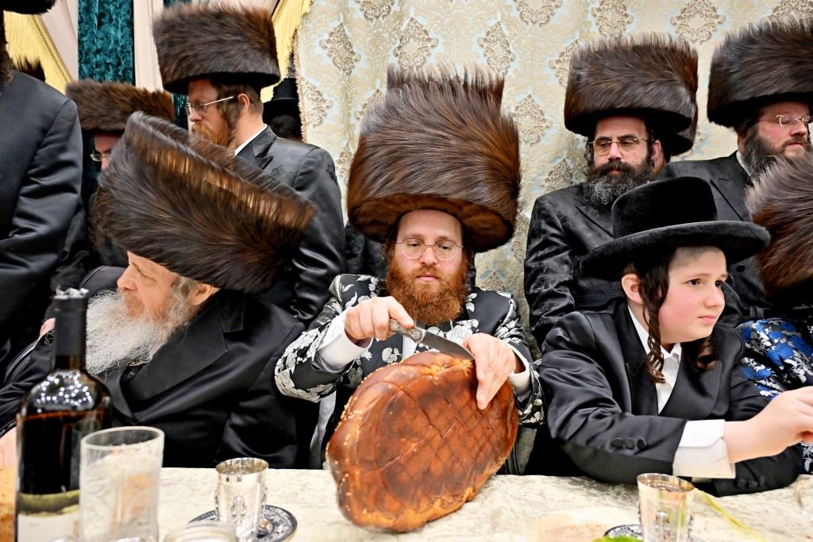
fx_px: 542
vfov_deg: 53.1
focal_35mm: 24
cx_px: 406
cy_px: 271
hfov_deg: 73.7
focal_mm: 24
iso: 1000
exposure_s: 1/200
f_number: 4
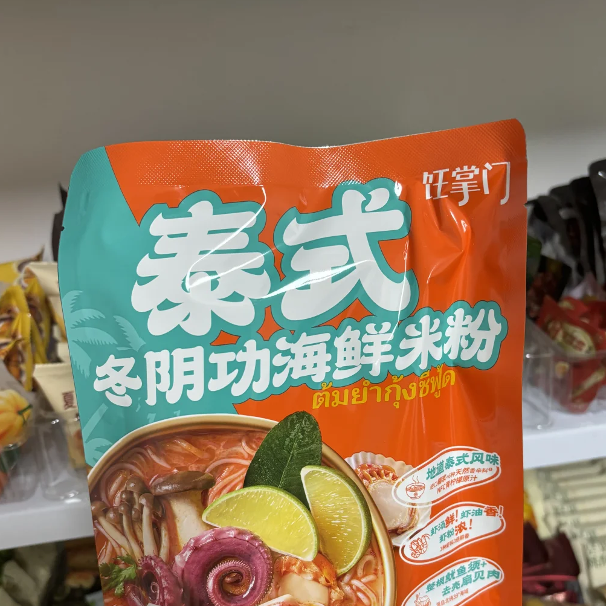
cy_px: 385
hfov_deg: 49.7
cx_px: 311
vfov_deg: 49.2
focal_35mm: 33
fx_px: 654
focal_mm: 5.96
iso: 200
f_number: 1.6
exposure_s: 1/50
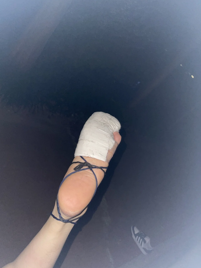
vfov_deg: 65.3
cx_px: 97
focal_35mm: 27
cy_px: 137
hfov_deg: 51.3
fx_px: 209
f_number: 1.6
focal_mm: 5.1
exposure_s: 1/4
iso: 50
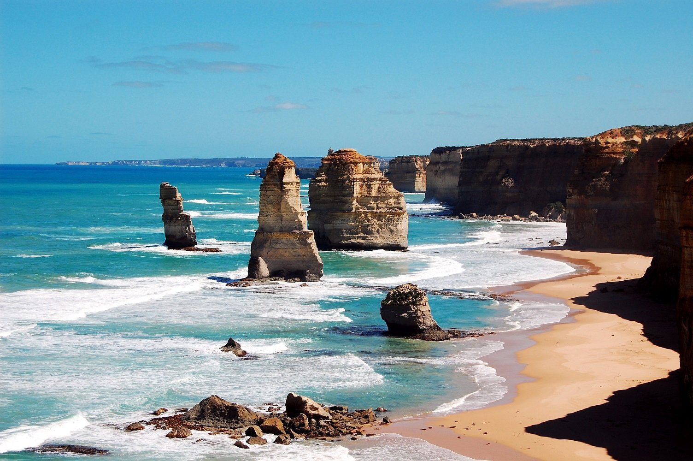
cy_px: 230
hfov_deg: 28.1
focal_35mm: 72
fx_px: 1385
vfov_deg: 18.9
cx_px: 346
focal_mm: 48
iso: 200
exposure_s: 1/400
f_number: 10
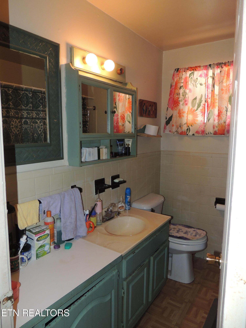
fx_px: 227
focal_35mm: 24
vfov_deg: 71.6
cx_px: 123
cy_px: 164
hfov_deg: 56.8
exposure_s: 1/30
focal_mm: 4.3
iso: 200
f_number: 3
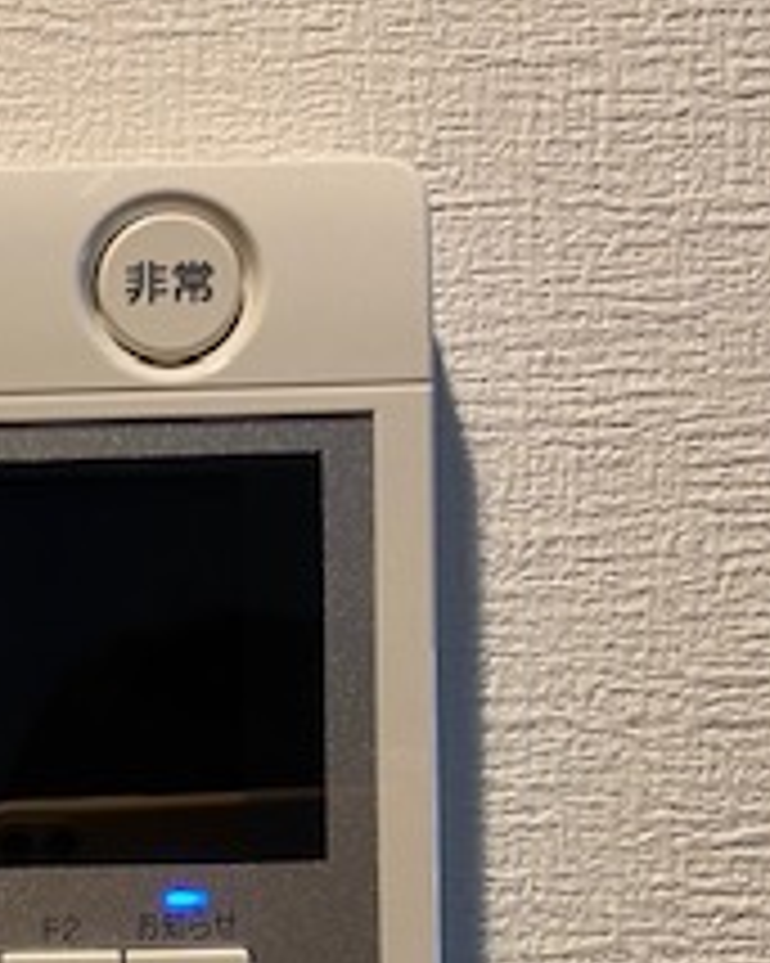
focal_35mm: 76
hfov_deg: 19.5
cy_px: 909
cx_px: -27
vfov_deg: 24.2
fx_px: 2167
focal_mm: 4.25
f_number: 1.8
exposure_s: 1/50
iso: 100
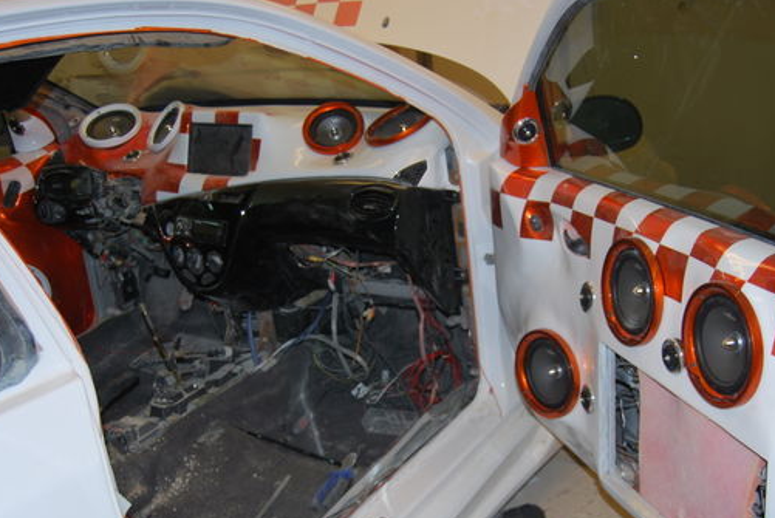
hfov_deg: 42.7
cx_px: 424
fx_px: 991
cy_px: 326
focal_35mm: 46
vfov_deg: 29.2
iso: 200
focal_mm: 24
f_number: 4
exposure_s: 1/60
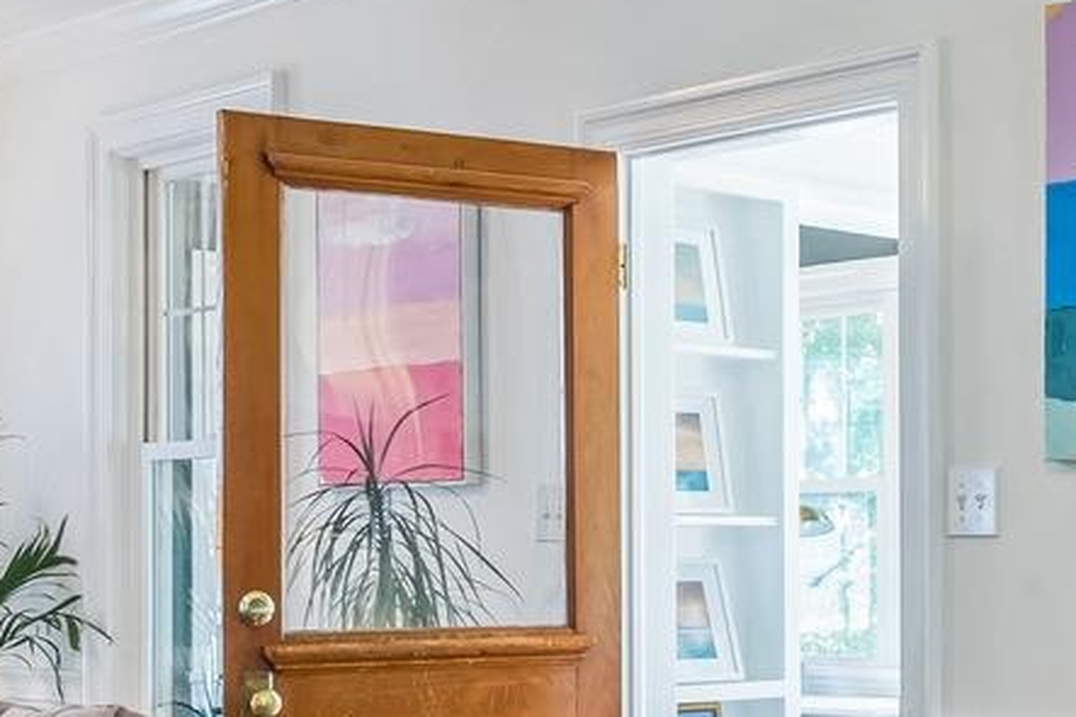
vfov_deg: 18.3
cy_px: 536
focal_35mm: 74
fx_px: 2211
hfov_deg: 26.3
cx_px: 993
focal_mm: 16
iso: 250
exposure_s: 2.5
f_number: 16
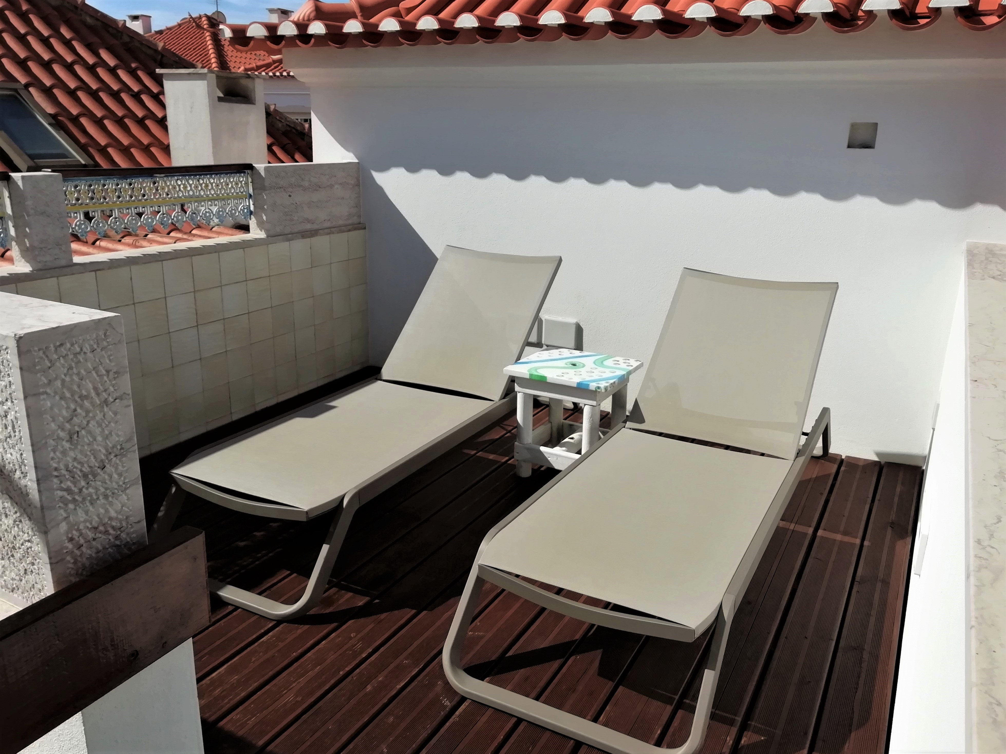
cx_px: 503
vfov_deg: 53.1
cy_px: 377
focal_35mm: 26
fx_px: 756
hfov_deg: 67.3
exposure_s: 1/2421
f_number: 2.2
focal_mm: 3.46
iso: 50
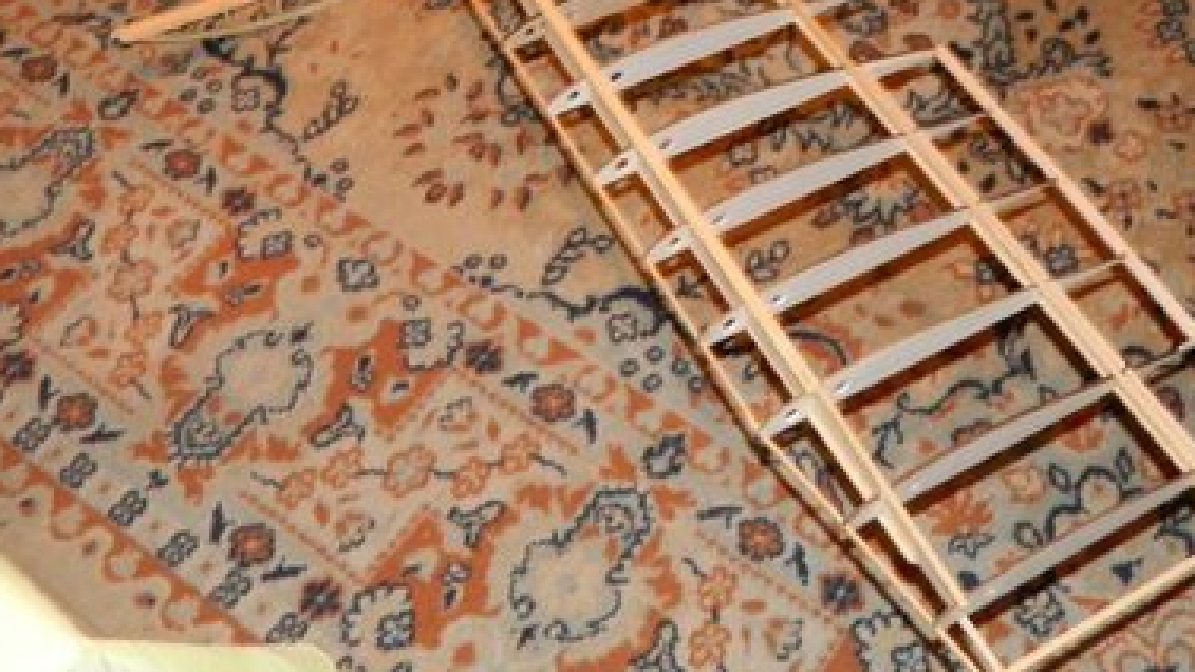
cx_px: 675
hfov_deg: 39.8
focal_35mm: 52
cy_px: -41
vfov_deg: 22.0
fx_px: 1648
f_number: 3.1
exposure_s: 1/30
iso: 200
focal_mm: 4.5
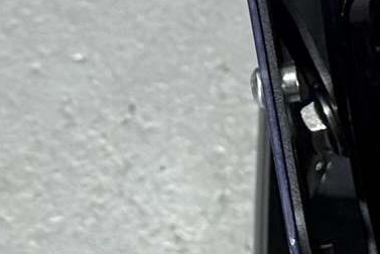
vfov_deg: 5.1
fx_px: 2863
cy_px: -3
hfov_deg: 7.6
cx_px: 249
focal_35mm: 271
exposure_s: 1/60
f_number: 1.78
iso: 200
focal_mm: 6.76
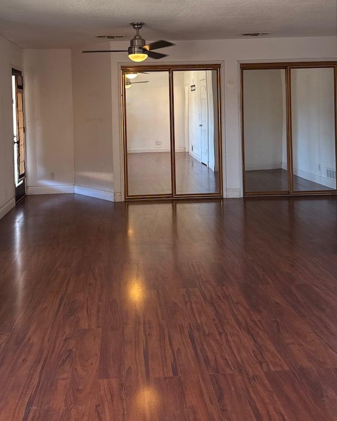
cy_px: 115
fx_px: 474
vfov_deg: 46.5
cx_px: 152
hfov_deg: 39.1
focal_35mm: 38
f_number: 1.78
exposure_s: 1/60
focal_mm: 6.76
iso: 125
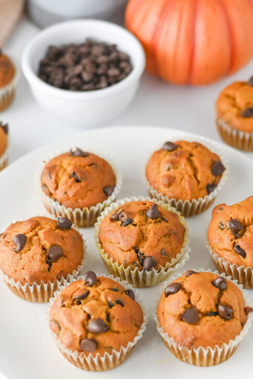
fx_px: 749
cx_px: 140
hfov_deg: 19.2
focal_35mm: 71
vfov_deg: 28.3
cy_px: 244
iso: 250
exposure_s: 1/160
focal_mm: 50
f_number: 3.2
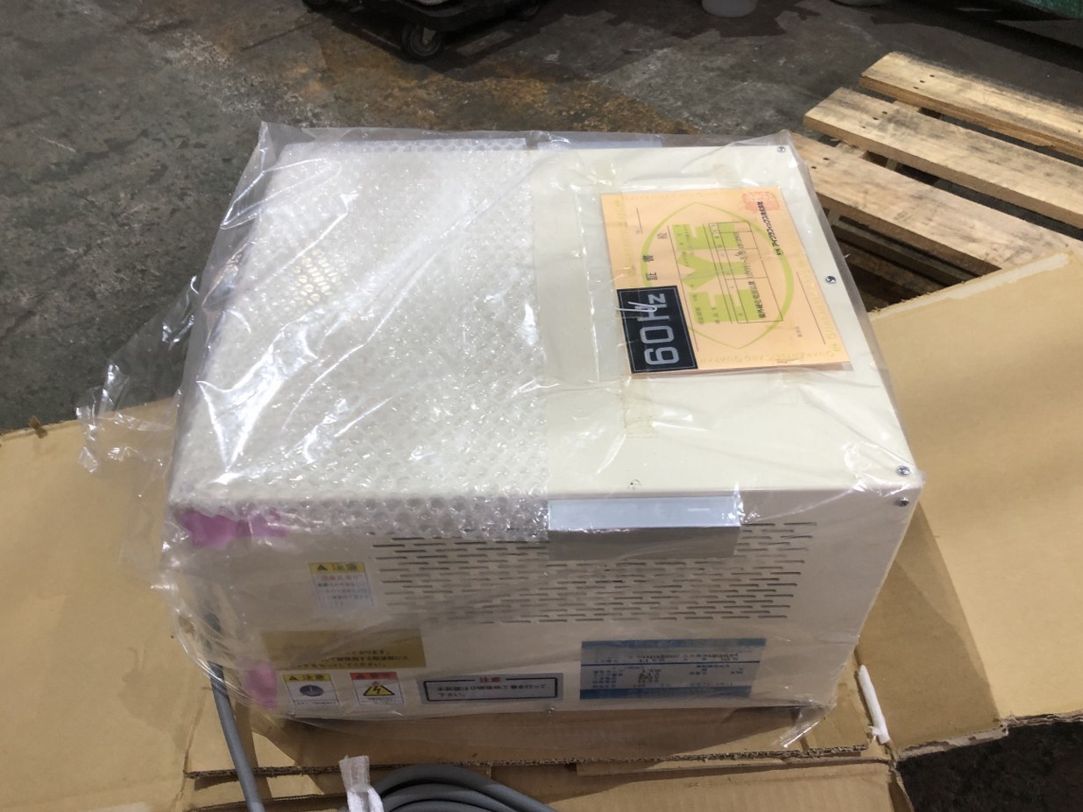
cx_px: 548
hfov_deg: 61.7
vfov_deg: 48.2
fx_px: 907
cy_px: 416
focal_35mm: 29
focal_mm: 3.99
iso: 40
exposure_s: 1/20
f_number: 1.8
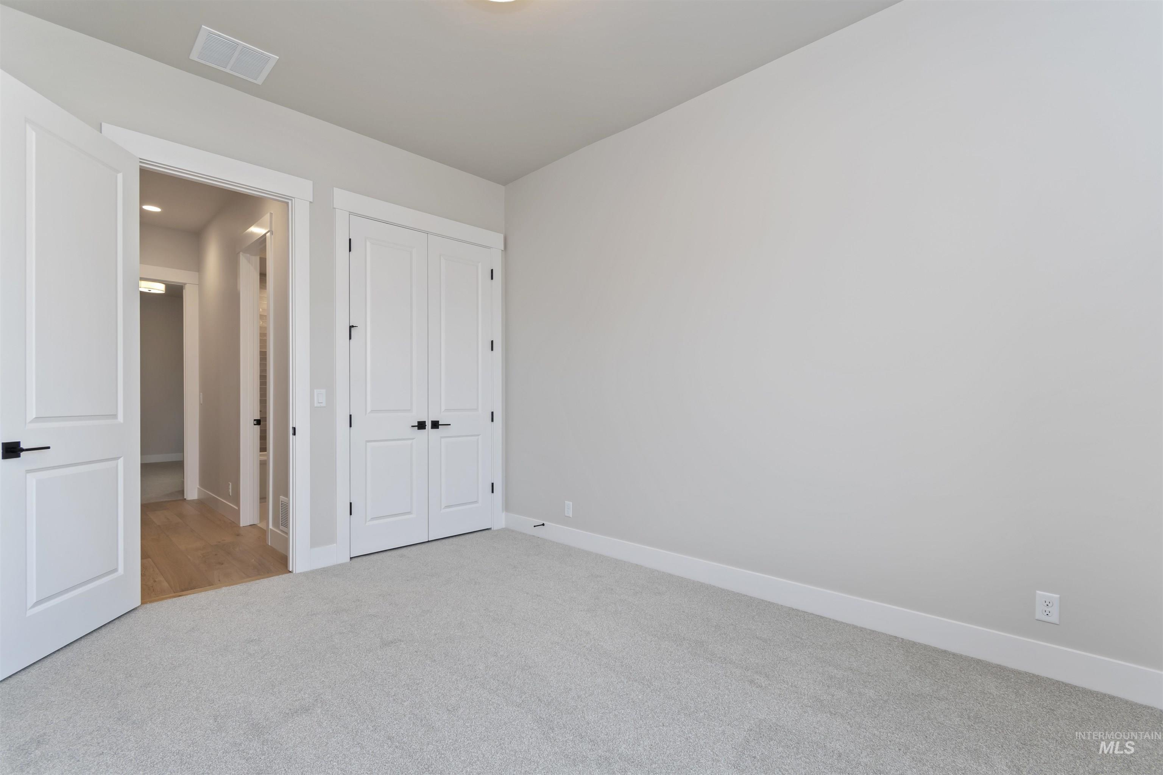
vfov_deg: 77.3
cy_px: 388
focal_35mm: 15
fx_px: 485
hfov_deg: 100.4
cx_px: 582
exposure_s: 1/20
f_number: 6.3
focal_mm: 10
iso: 320
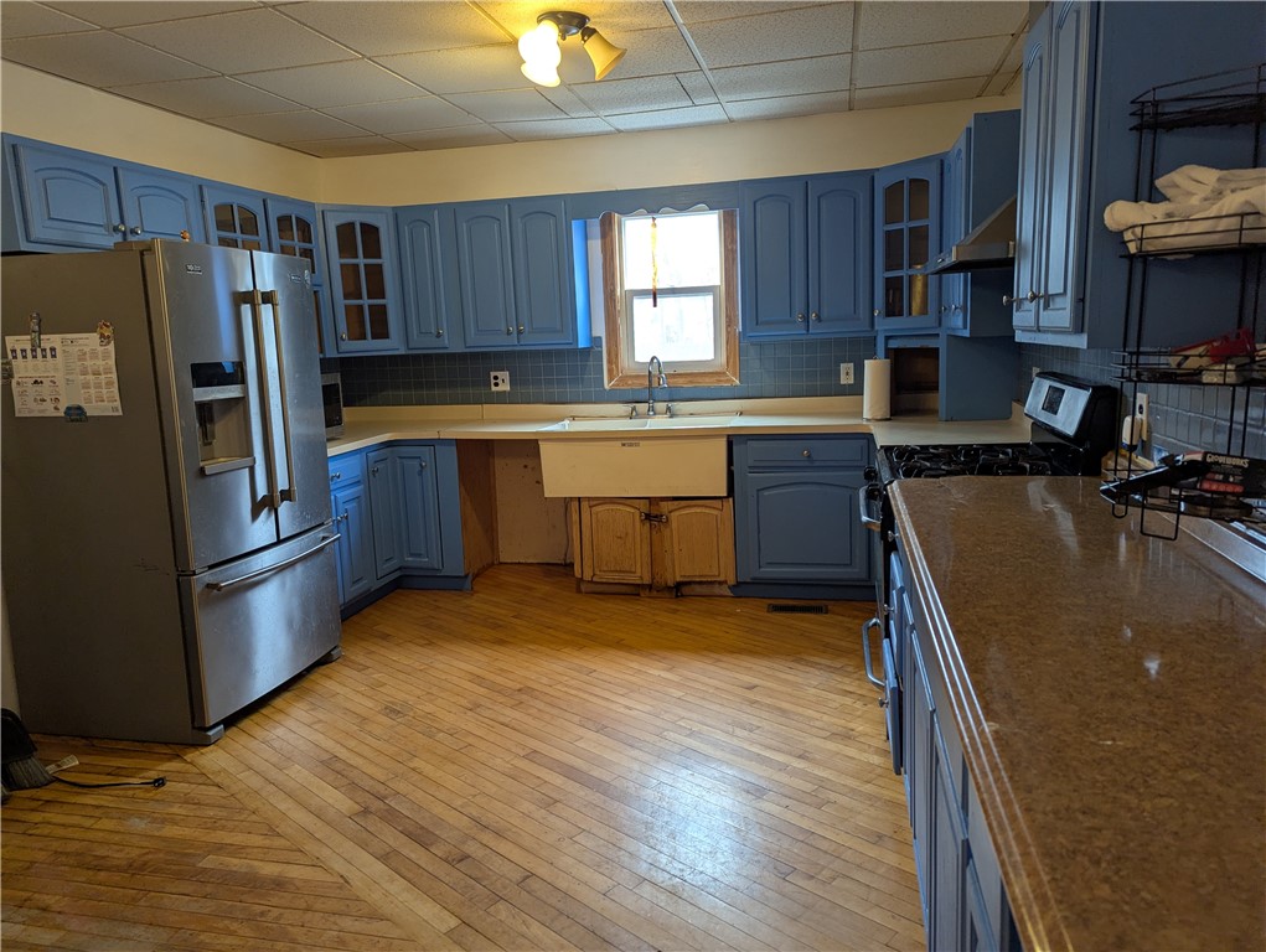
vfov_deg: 56.9
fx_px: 879
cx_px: 633
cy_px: 476
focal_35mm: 24
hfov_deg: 71.5
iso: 157
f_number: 1.85
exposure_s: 1/120
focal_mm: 6.81
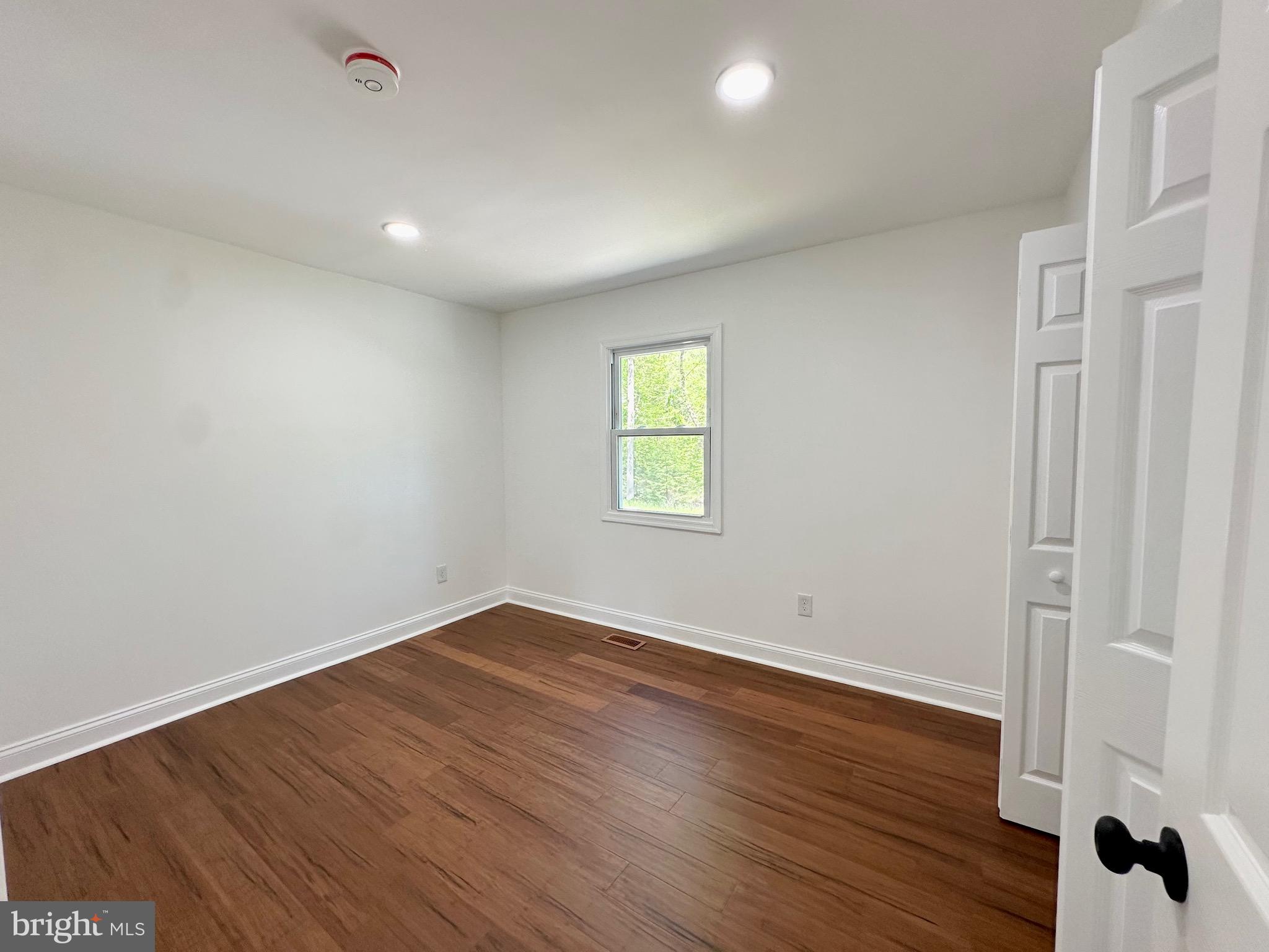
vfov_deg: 85.7
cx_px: 634
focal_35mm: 14
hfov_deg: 102.1
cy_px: 476
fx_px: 513
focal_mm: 2.22
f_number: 2.2
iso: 100
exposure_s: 1/120
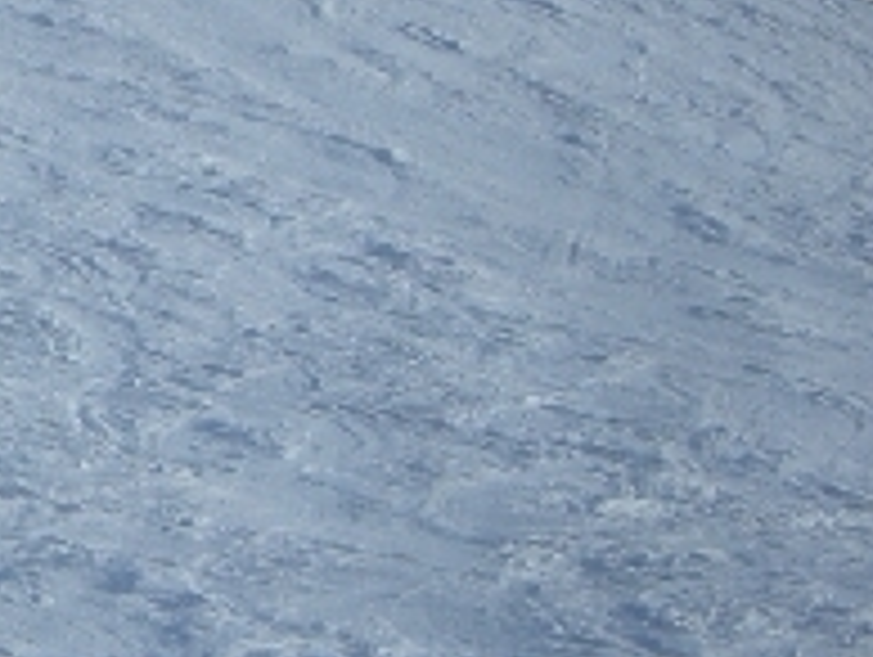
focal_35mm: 352
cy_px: 27
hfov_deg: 5.6
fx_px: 8888
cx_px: -364
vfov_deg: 4.2
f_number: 8.3
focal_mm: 18.6
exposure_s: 1/320
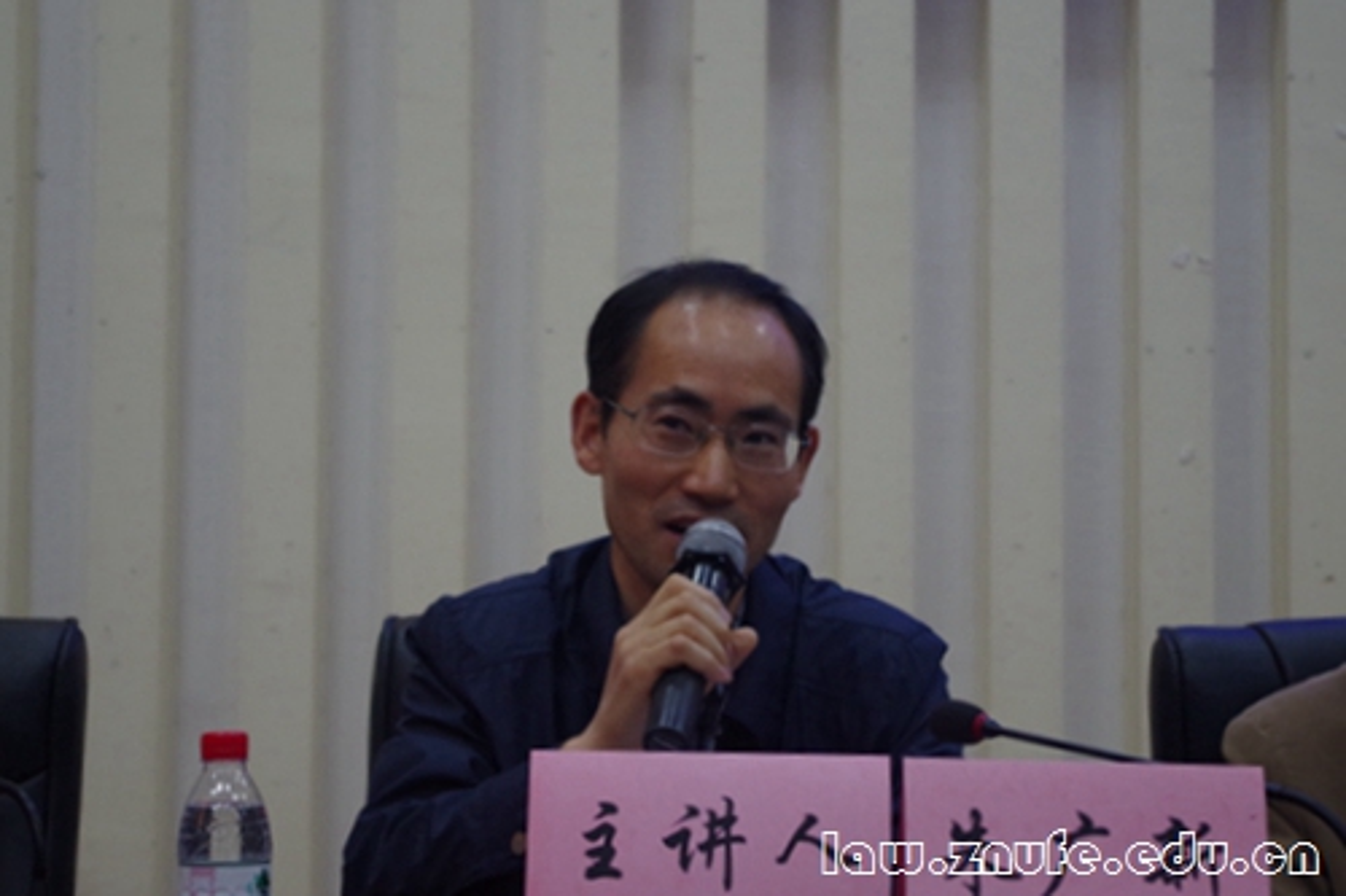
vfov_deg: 16.6
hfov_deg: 24.8
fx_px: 3065
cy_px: 448
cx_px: 673
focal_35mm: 82
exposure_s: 1/25
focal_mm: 55
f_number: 5.6
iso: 800
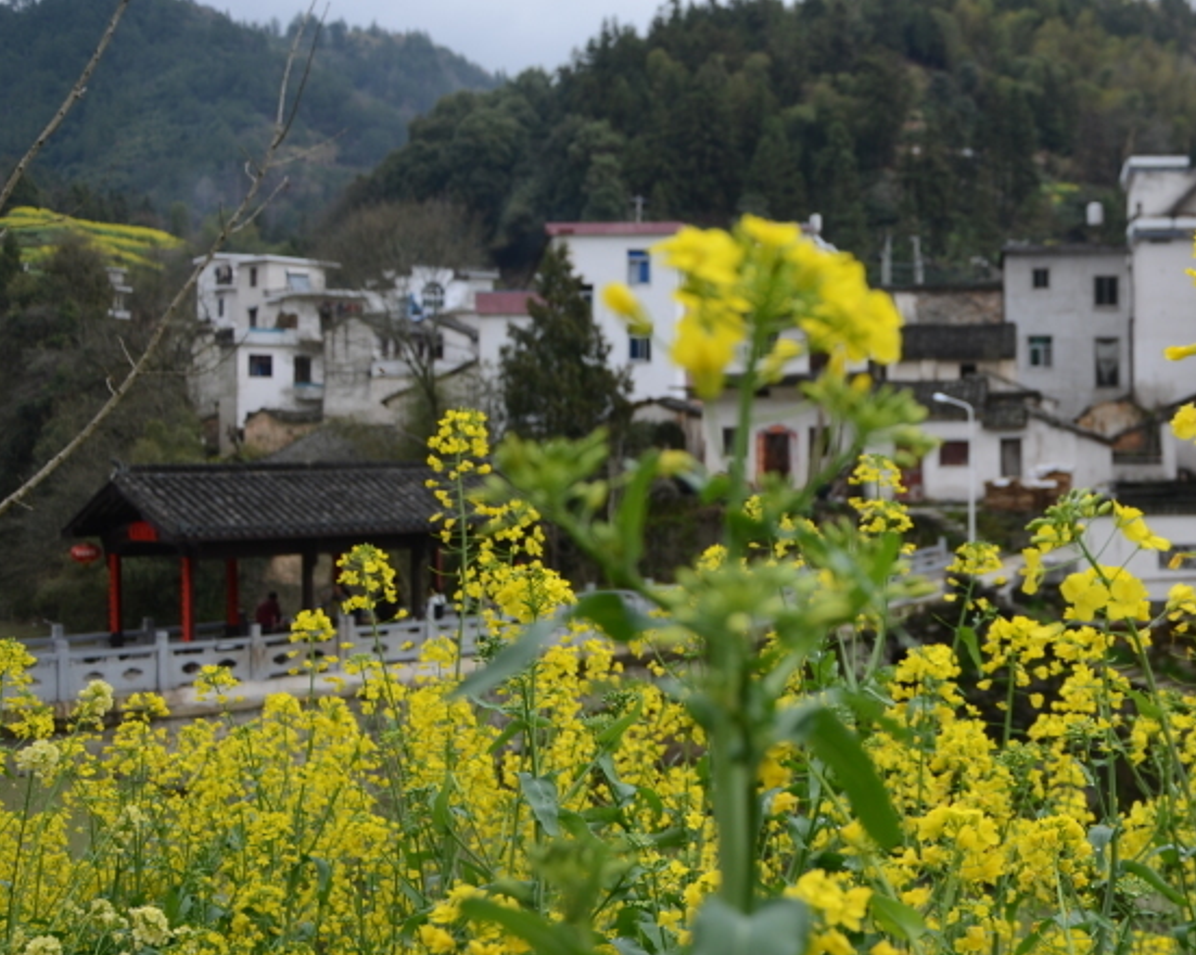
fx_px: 1941
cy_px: 360
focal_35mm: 55
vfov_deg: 27.6
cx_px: 1057
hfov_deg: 32.7
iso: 100
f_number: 3.8
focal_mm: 21
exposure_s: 1/640
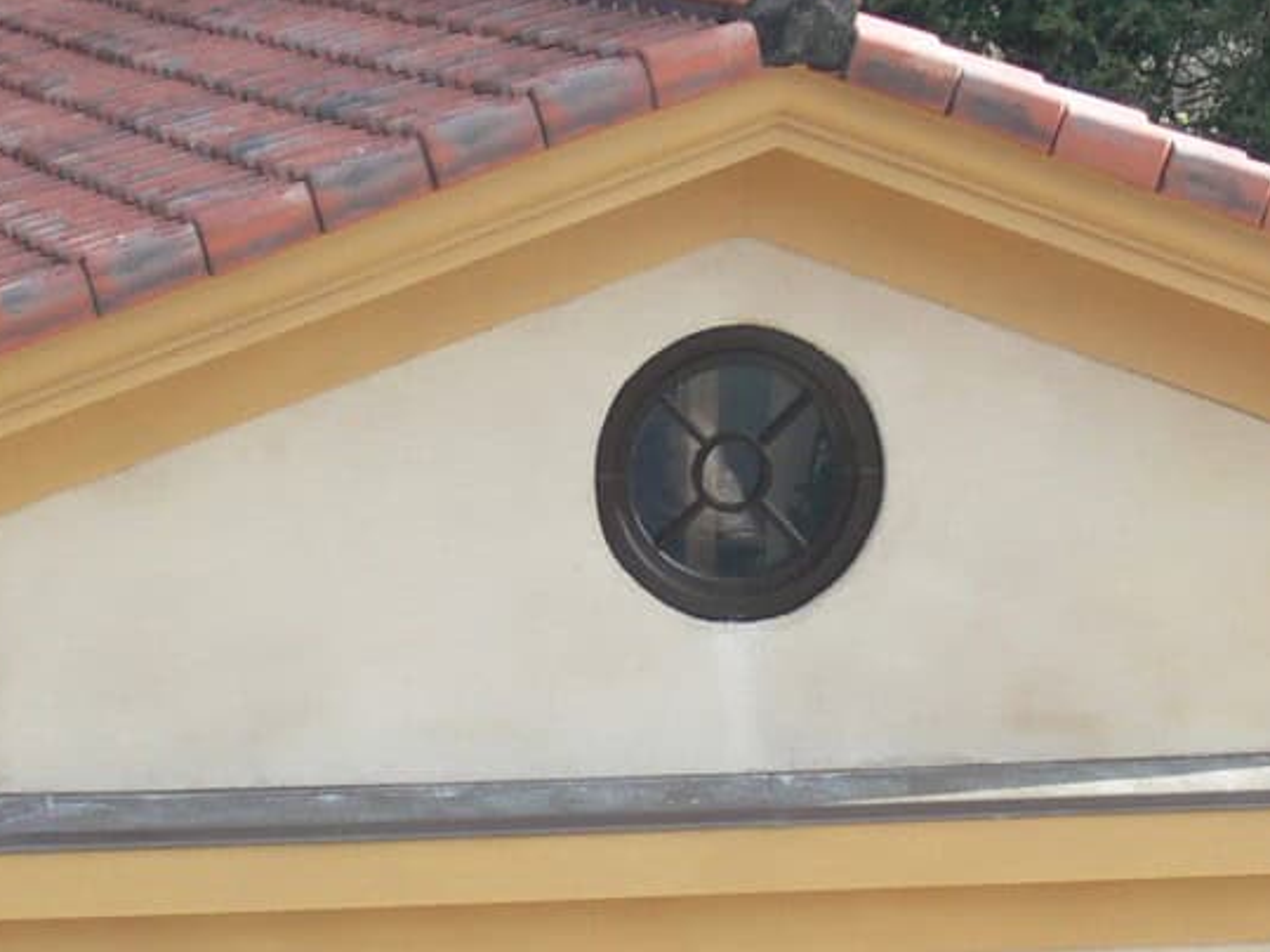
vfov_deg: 8.9
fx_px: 6126
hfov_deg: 11.8
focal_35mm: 167
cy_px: 837
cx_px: 342
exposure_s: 1/50
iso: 80
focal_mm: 9.6
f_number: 3.6
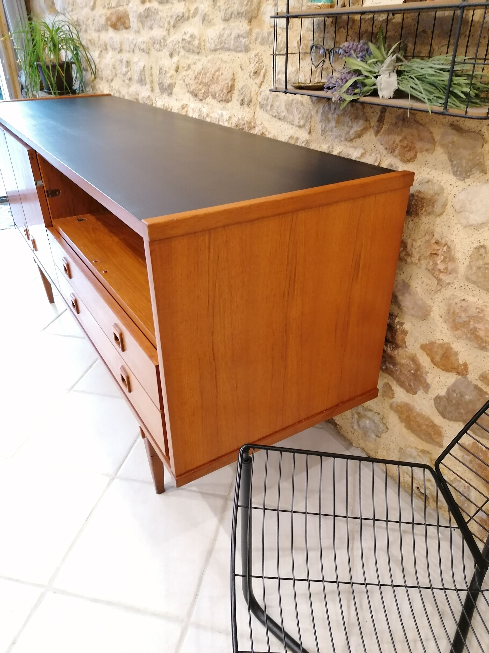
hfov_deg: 51.4
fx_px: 509
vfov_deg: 65.3
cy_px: 326
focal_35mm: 27
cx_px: 244
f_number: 1.8
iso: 640
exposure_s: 1/20
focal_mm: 4.75
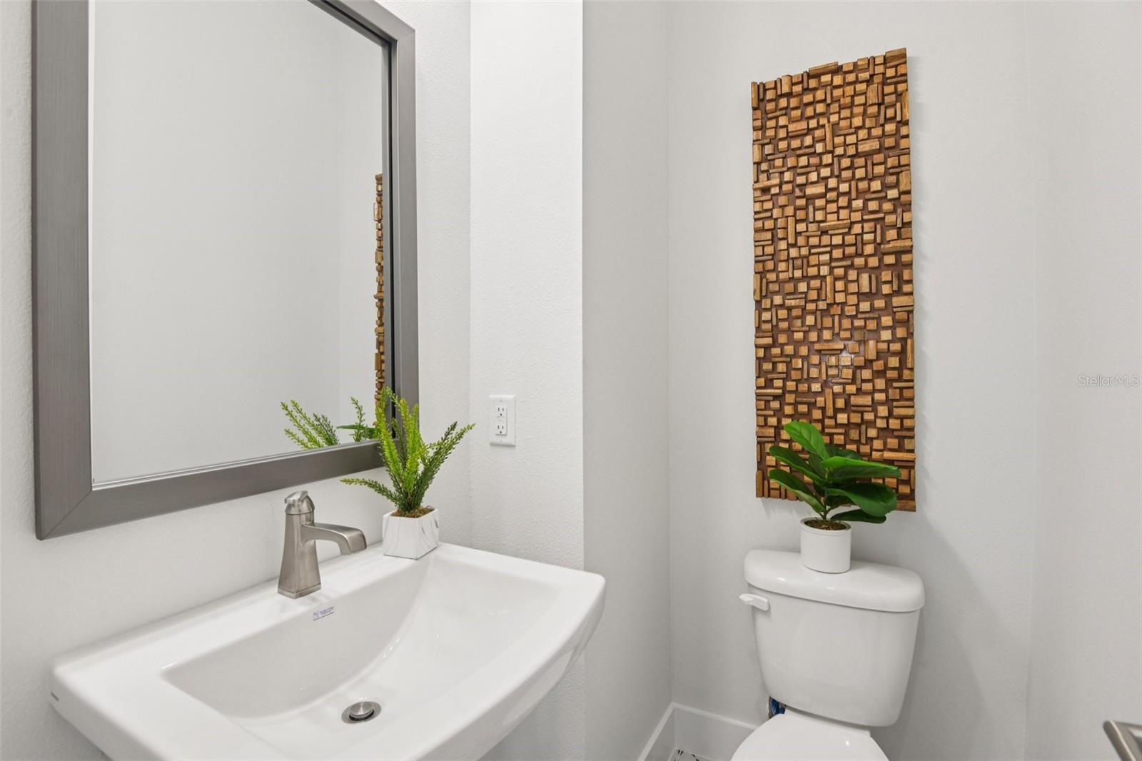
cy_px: 380
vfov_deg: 73.7
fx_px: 507
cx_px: 571
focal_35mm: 16
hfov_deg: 96.7
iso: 400
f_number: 8
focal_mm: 16
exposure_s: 1/20
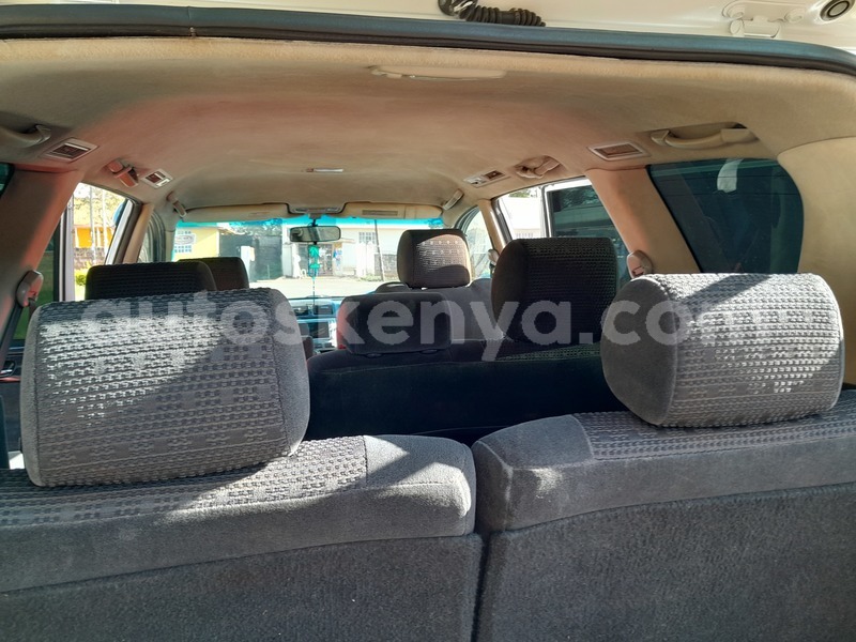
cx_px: 428
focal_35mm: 27
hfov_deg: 65.3
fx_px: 668
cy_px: 321
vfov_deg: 51.4
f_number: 1.8
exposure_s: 1/50
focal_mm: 4
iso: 50
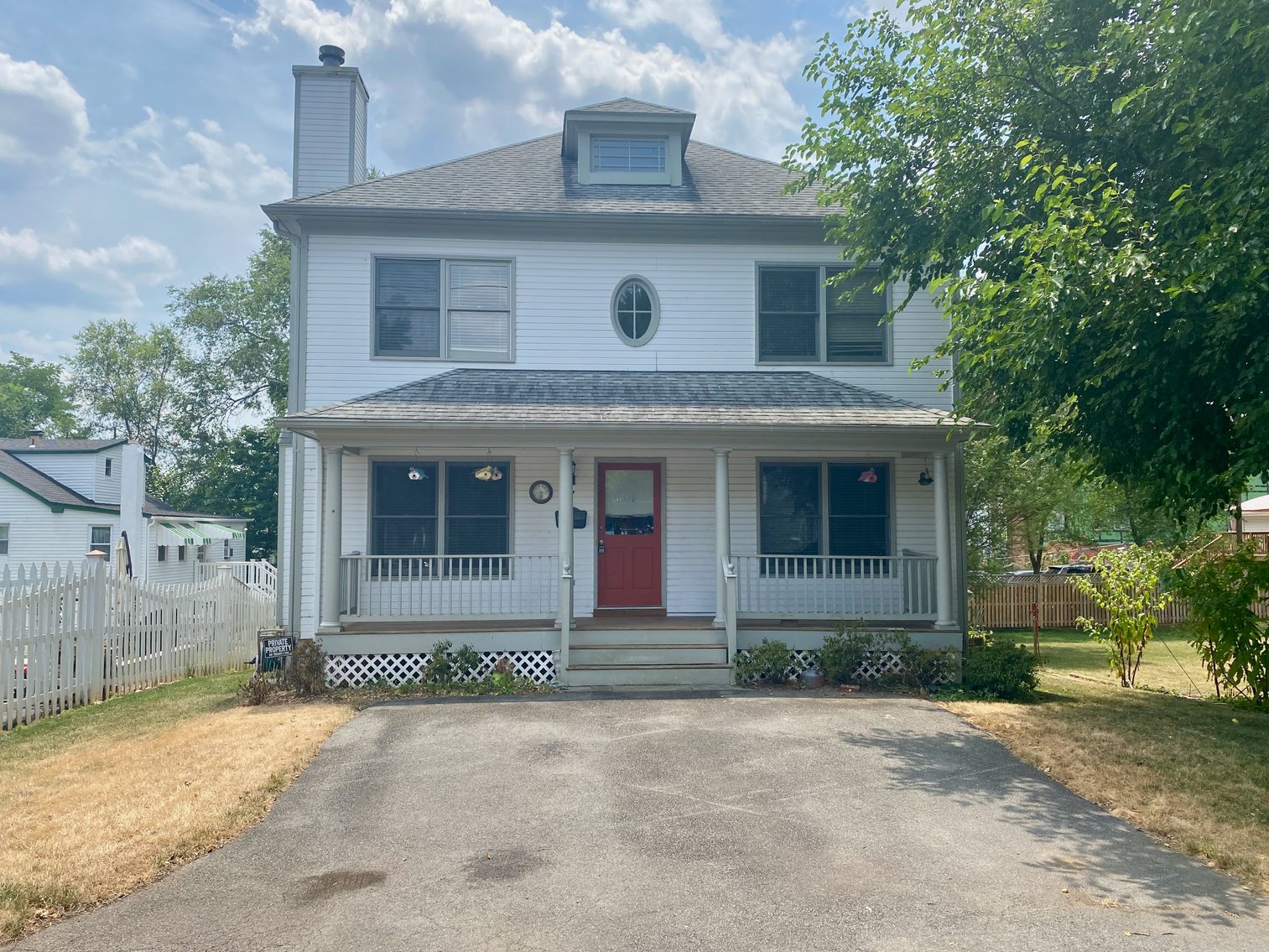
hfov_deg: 67.3
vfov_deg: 53.1
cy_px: 476
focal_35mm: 26
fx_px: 953
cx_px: 634
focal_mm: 4.25
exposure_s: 1/2315
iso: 32
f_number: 1.8
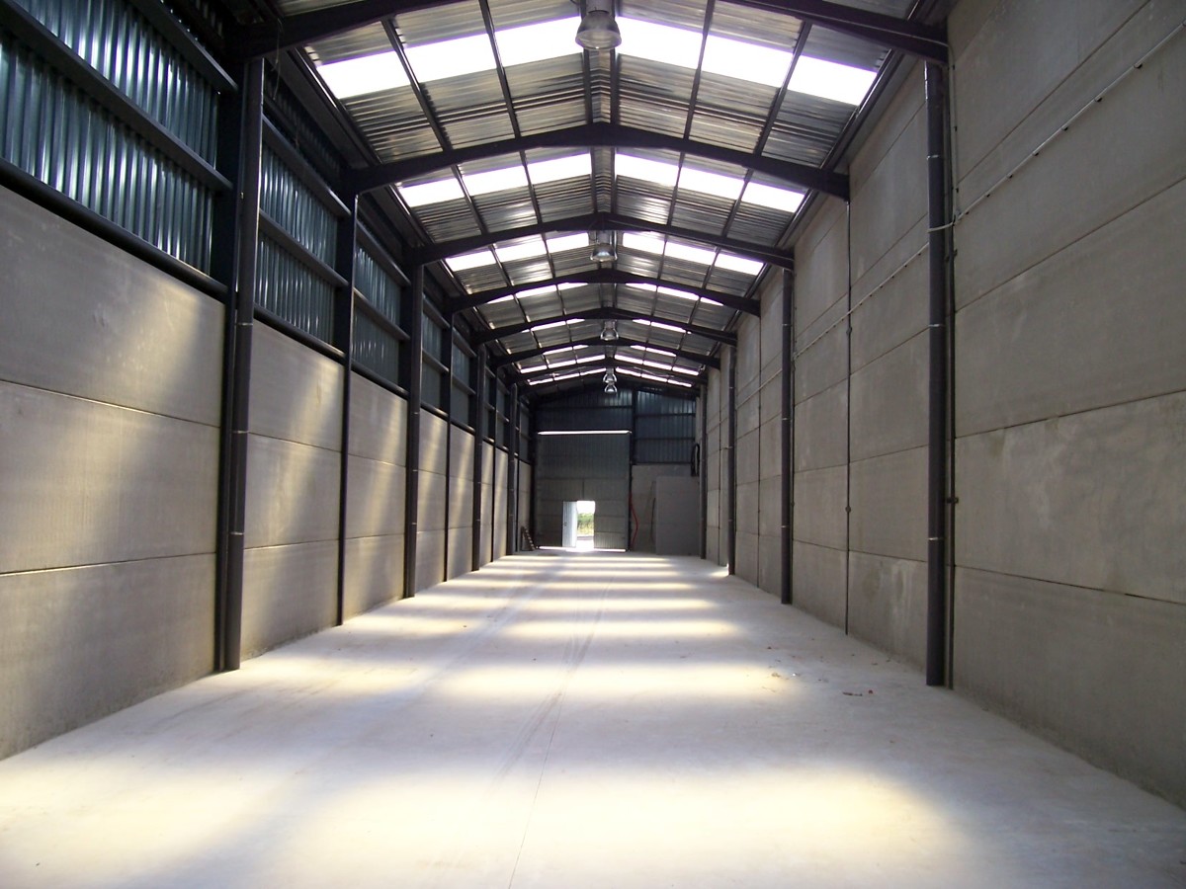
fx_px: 1165
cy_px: 444
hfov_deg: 54.0
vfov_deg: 41.8
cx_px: 593
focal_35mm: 34
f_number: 2.7
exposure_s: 1/250
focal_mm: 5.6
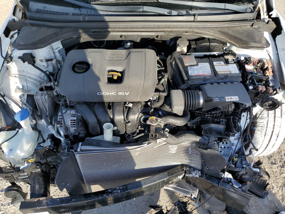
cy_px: 107
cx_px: 142
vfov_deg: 53.1
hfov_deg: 67.3
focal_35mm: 26
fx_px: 214
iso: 50
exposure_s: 1/909
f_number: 1.5
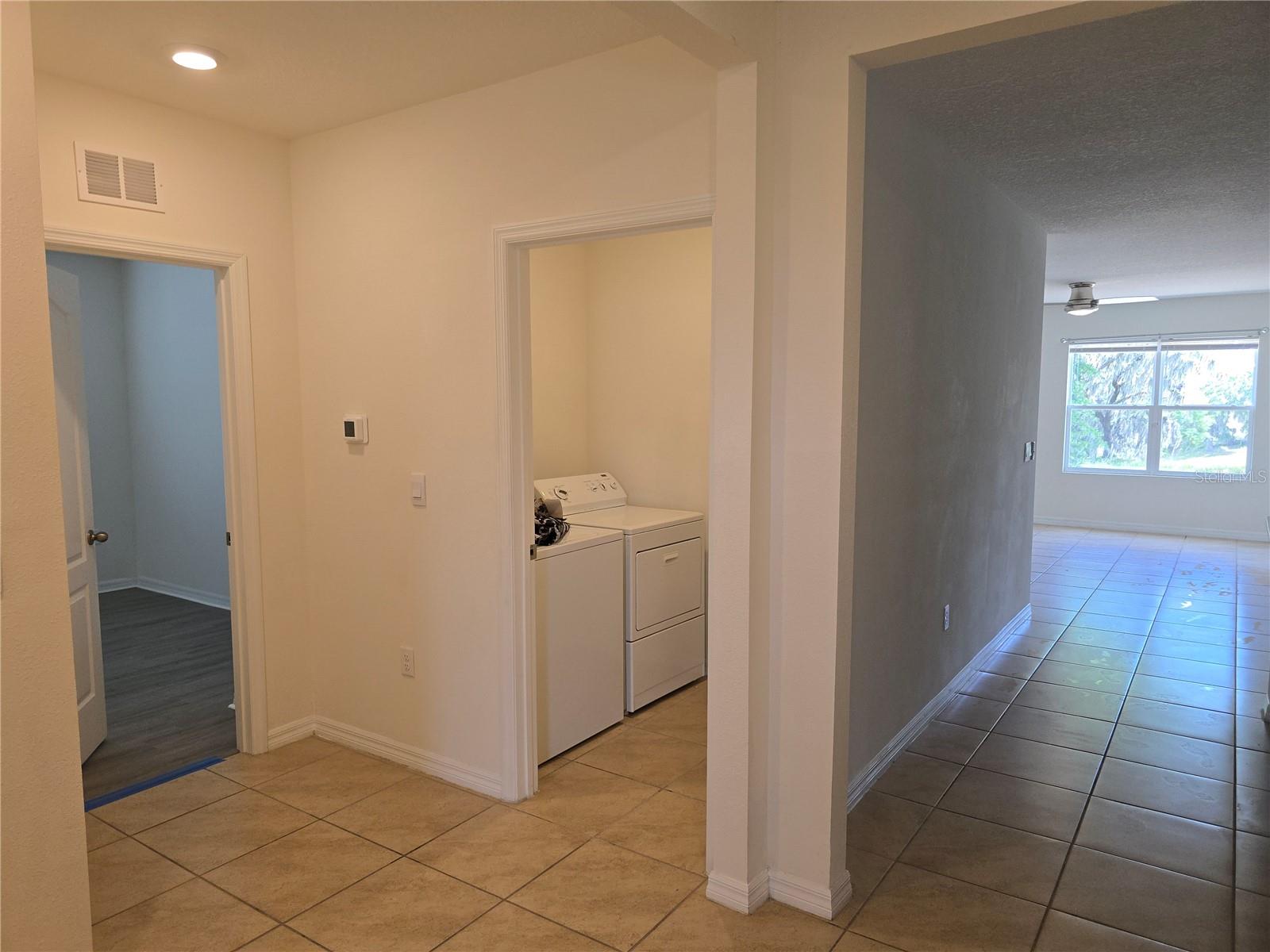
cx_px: 635
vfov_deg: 58.9
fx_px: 844
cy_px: 476
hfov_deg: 73.9
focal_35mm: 23
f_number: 1.7
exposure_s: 1/120
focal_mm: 6.3
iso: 64
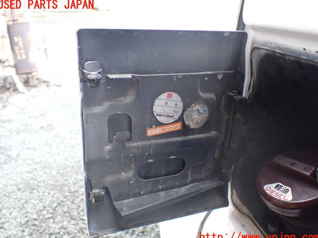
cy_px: 121
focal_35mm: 31
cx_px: 159
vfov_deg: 45.4
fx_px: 285
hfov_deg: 58.4
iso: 320
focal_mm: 5.4
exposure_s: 1/125
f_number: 2.3
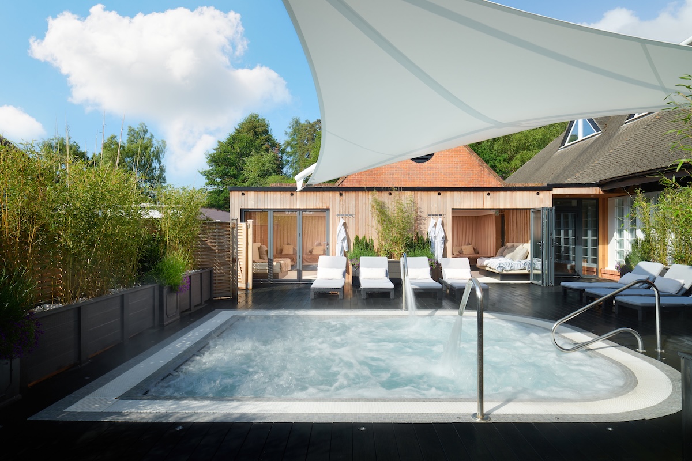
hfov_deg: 81.2
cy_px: 230
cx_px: 346
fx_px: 404
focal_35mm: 21
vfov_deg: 59.5
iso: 160
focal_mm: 21
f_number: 16
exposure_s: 1/40
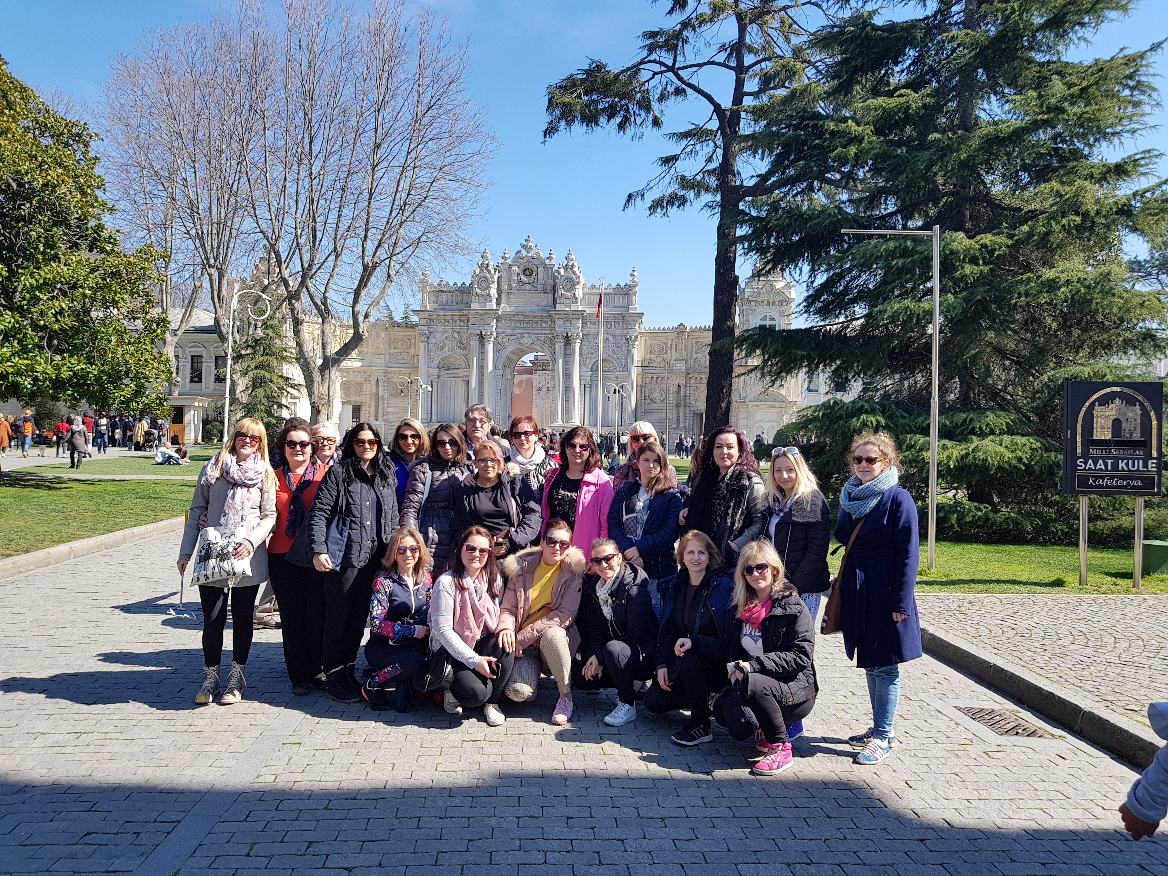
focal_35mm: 26
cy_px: 438
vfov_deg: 53.1
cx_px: 584
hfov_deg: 67.3
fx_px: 877
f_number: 1.7
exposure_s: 1/1096
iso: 40
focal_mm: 4.2
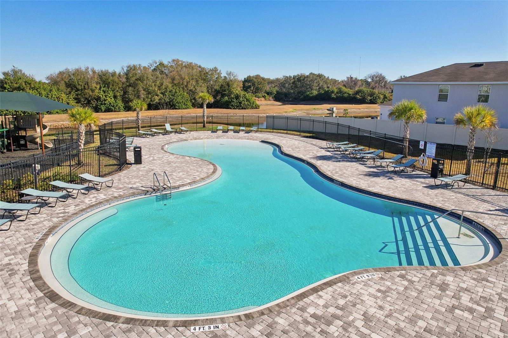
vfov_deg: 57.2
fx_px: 310
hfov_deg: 78.6
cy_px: 169
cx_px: 254
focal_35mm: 22
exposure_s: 1/2000
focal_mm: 8.4
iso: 100
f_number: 2.8
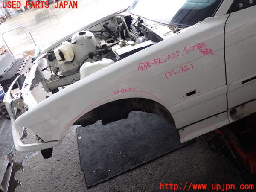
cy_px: 96
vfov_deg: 46.8
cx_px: 128
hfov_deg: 60.0
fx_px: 222
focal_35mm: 30
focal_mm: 5.4
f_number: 2.3
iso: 100
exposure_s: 1/60
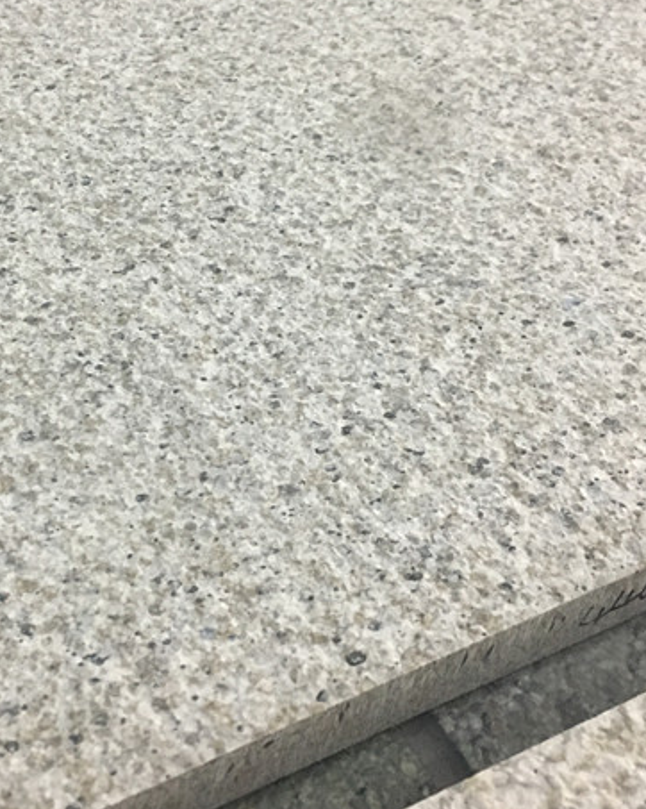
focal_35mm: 50
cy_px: 316
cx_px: 202
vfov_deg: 37.2
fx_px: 1196
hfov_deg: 30.0
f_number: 2.2
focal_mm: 4.15
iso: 200
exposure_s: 1/25
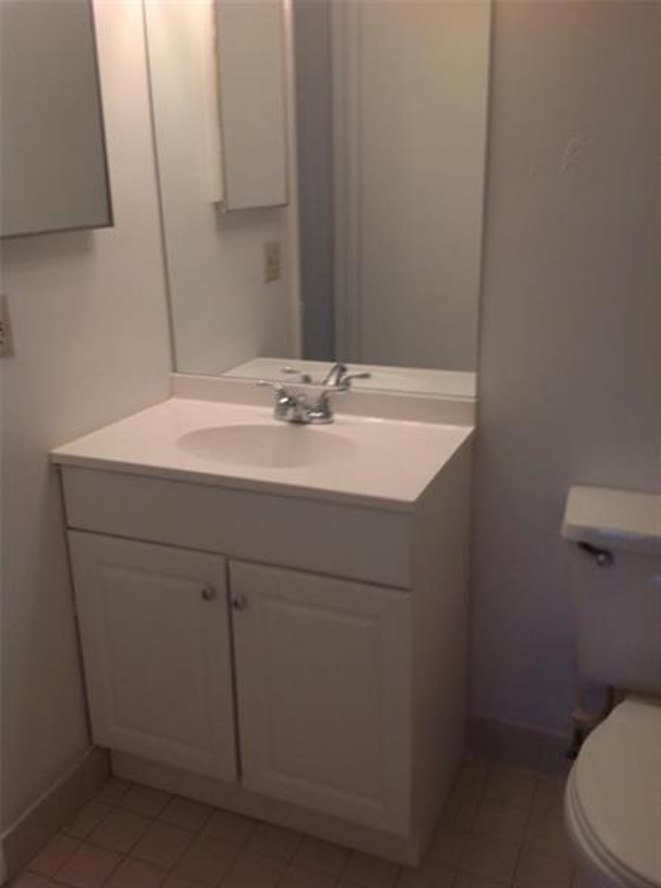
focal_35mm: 35
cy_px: 444
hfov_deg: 40.5
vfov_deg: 52.7
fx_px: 895
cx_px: 330
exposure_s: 1/17
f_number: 2.4
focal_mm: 4.28
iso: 50
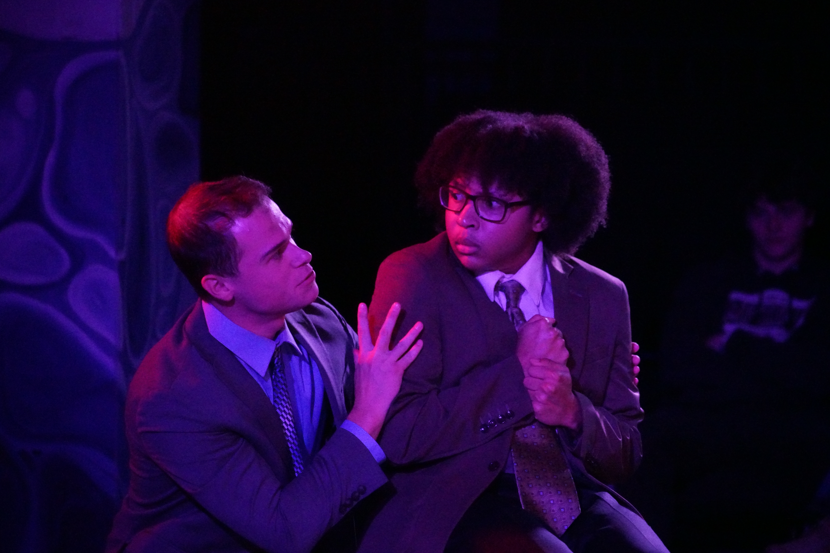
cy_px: 275
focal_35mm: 202
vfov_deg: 6.8
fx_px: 4657
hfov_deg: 10.2
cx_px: 413
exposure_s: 1/200
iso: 25600
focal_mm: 201
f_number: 6.3
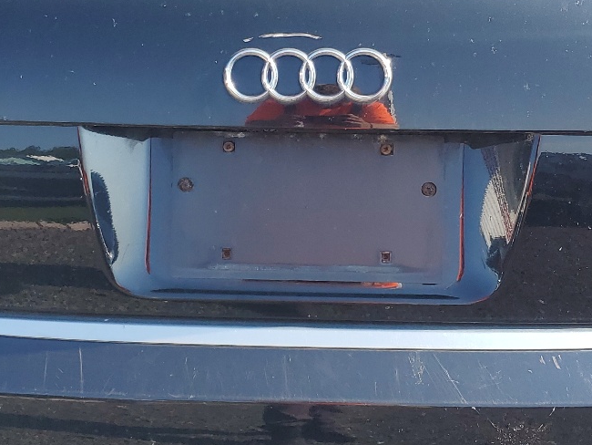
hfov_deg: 30.2
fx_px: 1095
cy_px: 201
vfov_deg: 22.9
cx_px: 274
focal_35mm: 64
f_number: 1.5
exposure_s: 1/833
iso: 50
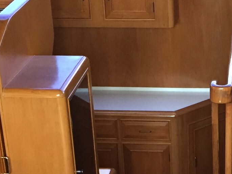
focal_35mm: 108
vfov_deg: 13.3
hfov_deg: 18.1
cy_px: 210
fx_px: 724
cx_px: 179
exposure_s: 1/30
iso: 160
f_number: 2.2
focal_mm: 4.15
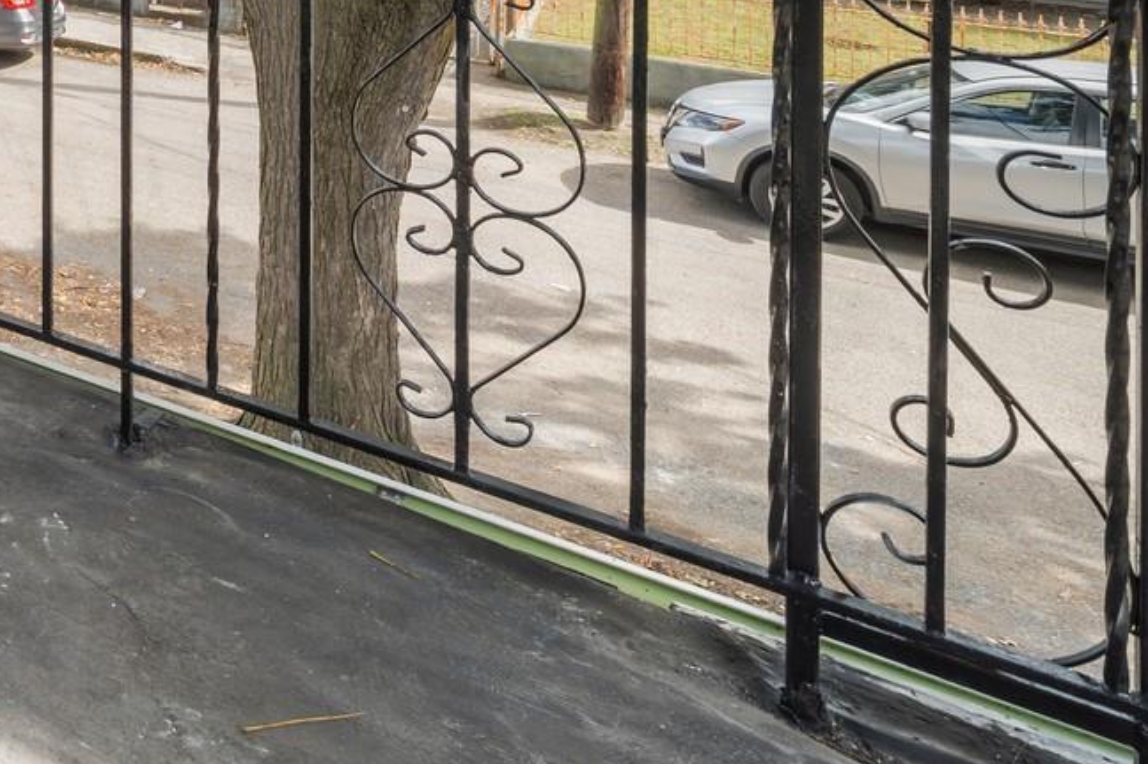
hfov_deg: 32.9
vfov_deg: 27.2
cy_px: -309
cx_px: -433
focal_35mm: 38
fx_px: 1211
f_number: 9
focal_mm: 12
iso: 100
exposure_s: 1/20
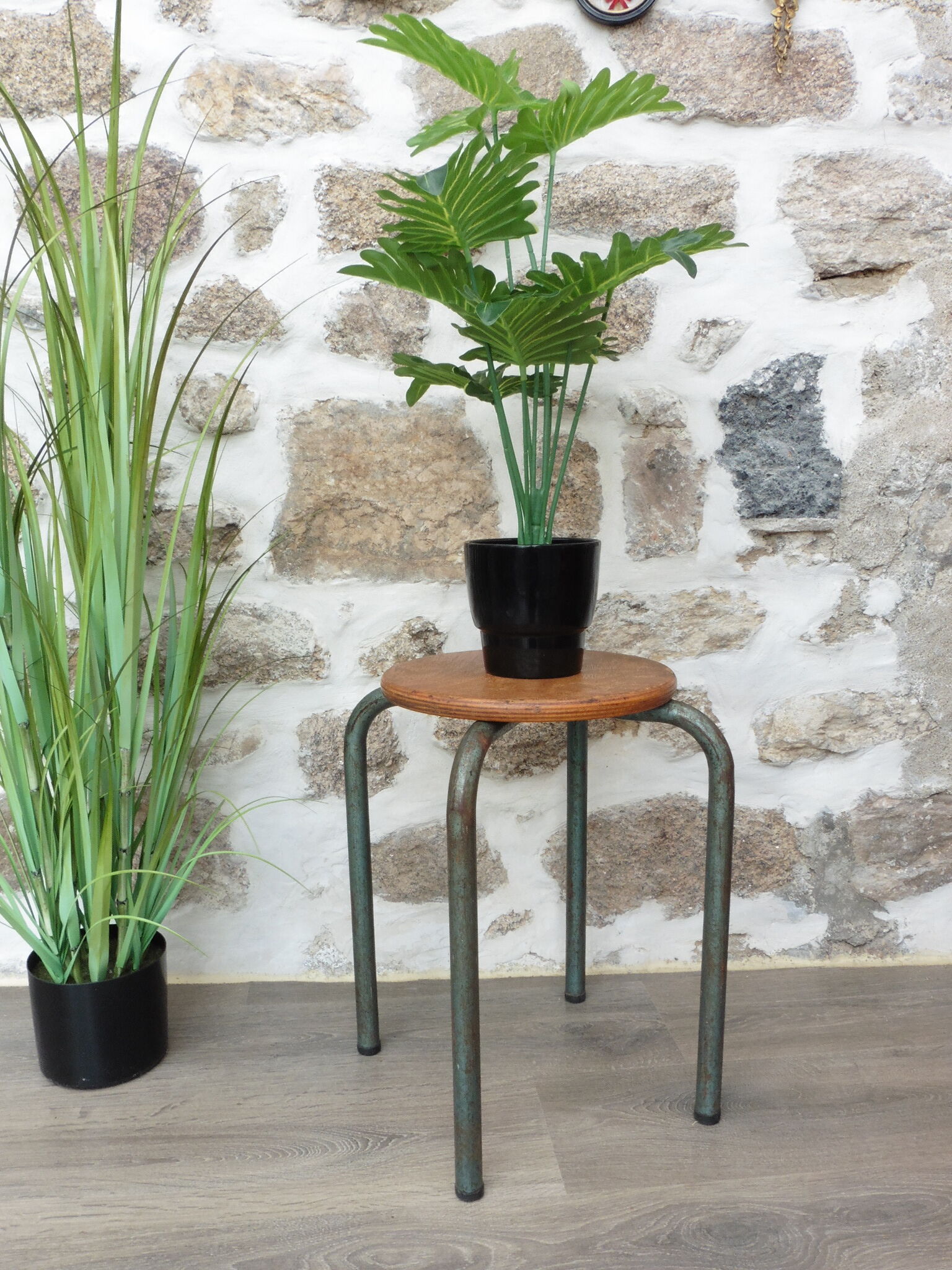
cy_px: 635
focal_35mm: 27
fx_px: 990
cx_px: 476
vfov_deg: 65.3
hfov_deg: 51.4
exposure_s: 1/30
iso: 100
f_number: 6.3
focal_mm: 4.8
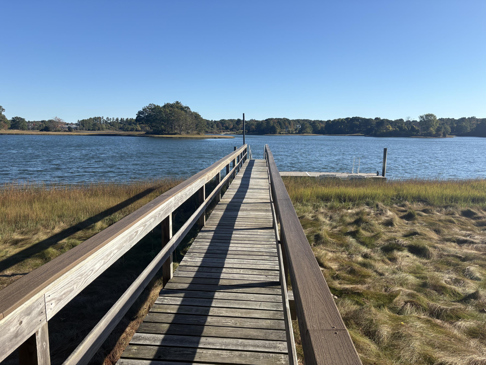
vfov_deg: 53.1
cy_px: 182
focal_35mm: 26
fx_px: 365
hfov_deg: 67.3
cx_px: 243
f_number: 1.6
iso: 50
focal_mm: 5.96
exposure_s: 1/2985
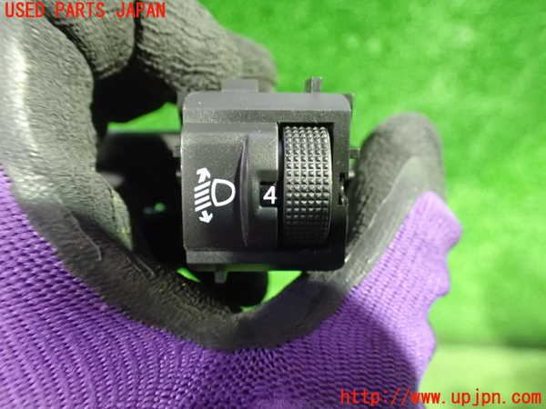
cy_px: 204
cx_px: 273
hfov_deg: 60.0
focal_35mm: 30
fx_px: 473
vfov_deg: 46.8
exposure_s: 1/15
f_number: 2.3
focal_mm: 5.4
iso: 1600
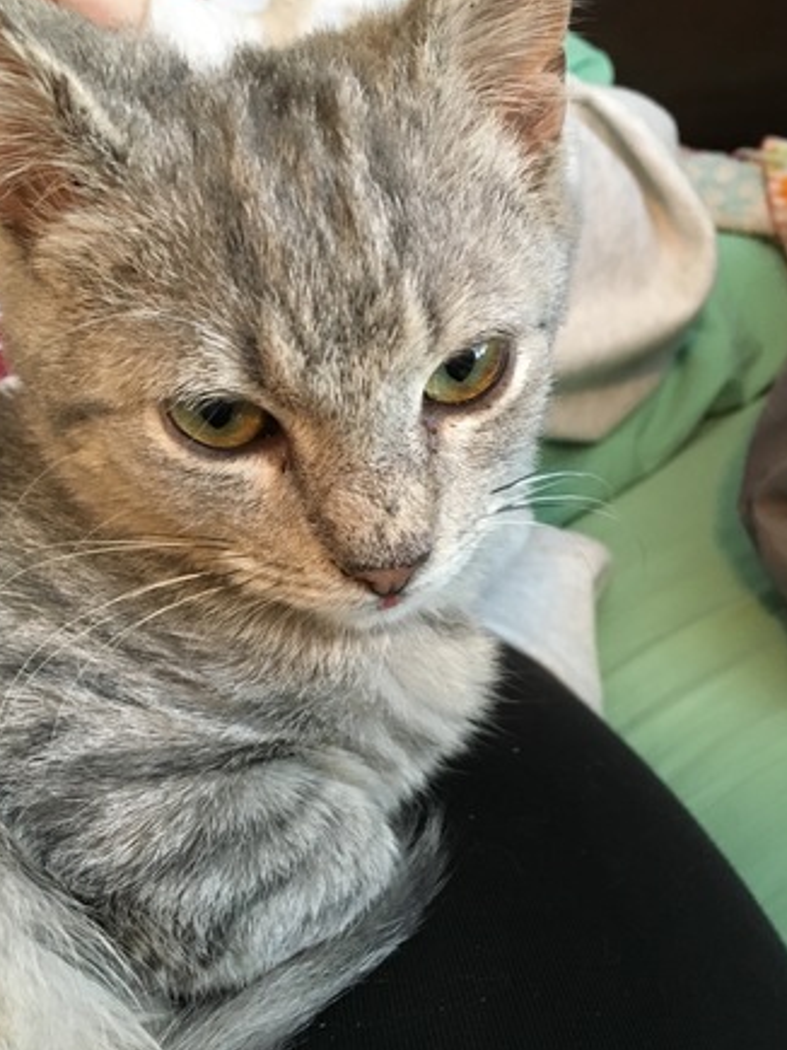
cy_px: 553
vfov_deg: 56.8
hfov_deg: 44.1
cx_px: 360
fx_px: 971
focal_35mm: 32
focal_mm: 4.15
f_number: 2.2
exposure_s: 1/15
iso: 200
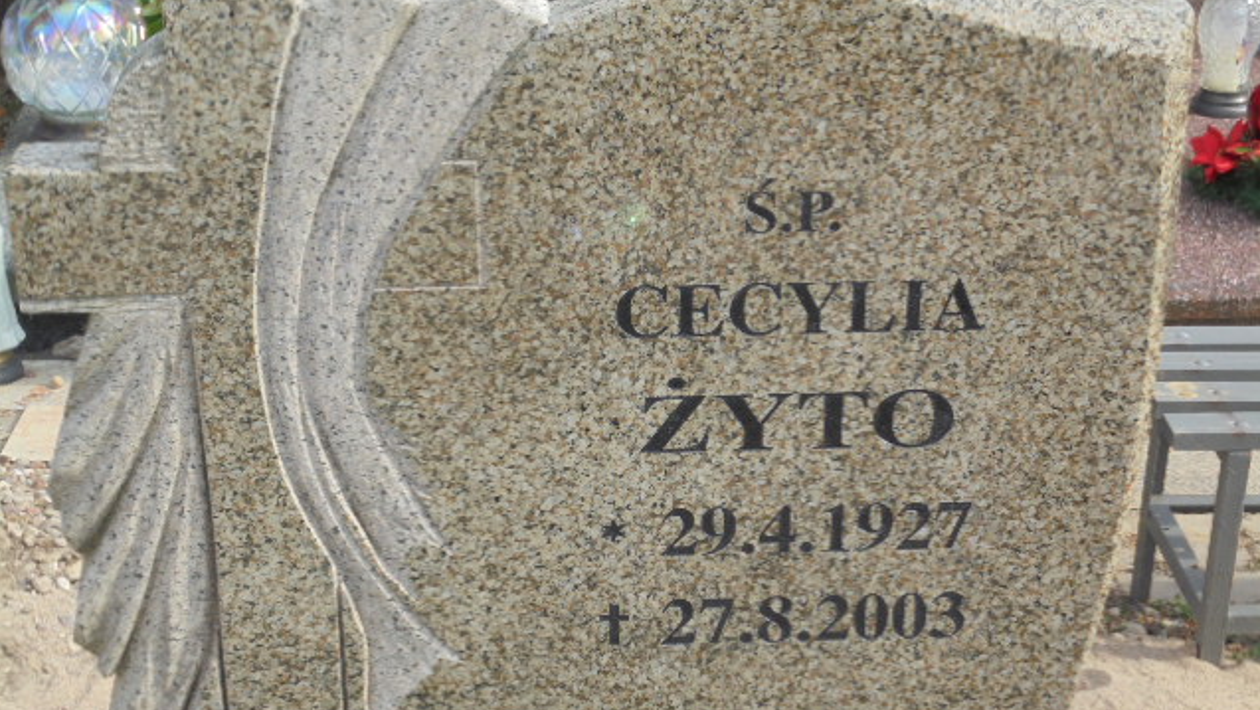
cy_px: 437
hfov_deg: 30.1
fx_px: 2340
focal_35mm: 70
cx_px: 631
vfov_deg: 17.2
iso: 100
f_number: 5.6
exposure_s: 1/200
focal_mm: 11.5
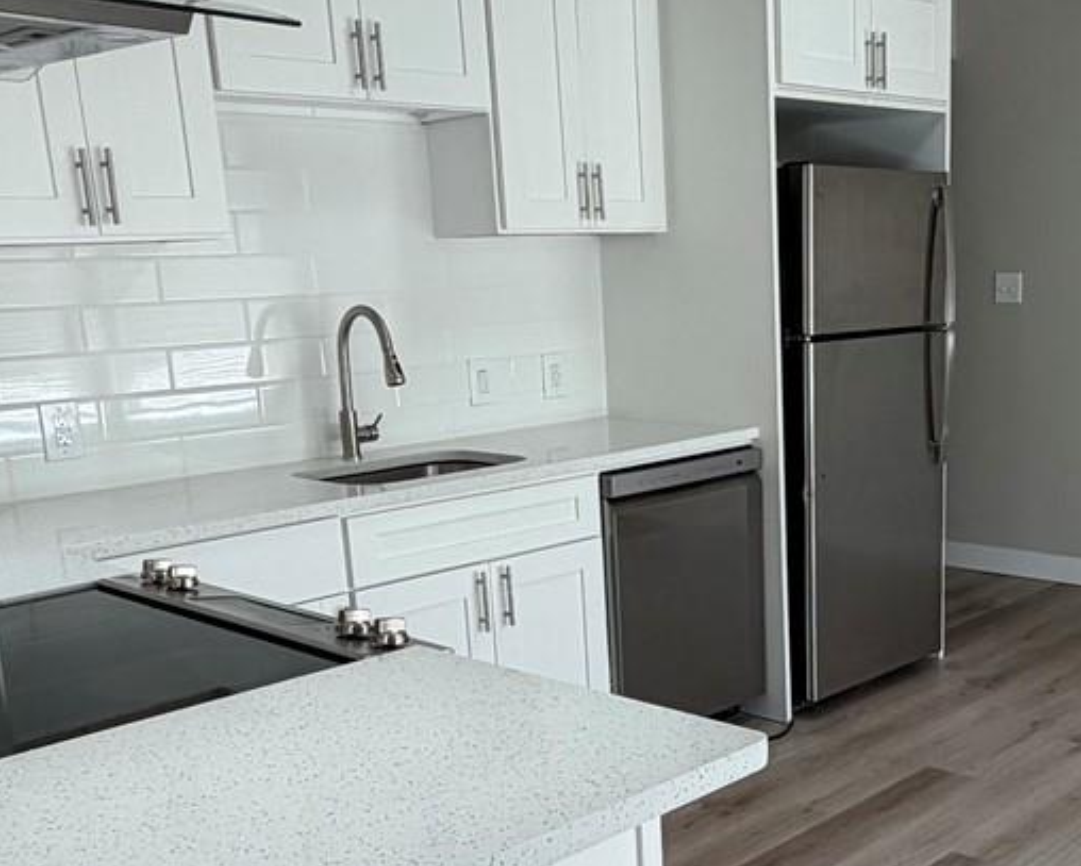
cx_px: 745
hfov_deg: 42.1
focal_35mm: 43
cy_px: 611
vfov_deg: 34.4
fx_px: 1377
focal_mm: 2.22
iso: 64
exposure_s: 1/120
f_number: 2.2
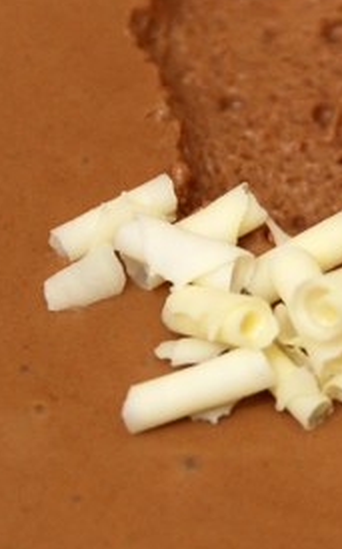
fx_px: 6673
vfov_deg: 4.7
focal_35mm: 447
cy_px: 270
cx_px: 336
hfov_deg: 2.9
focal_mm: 100
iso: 400
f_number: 5.6
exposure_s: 1/80
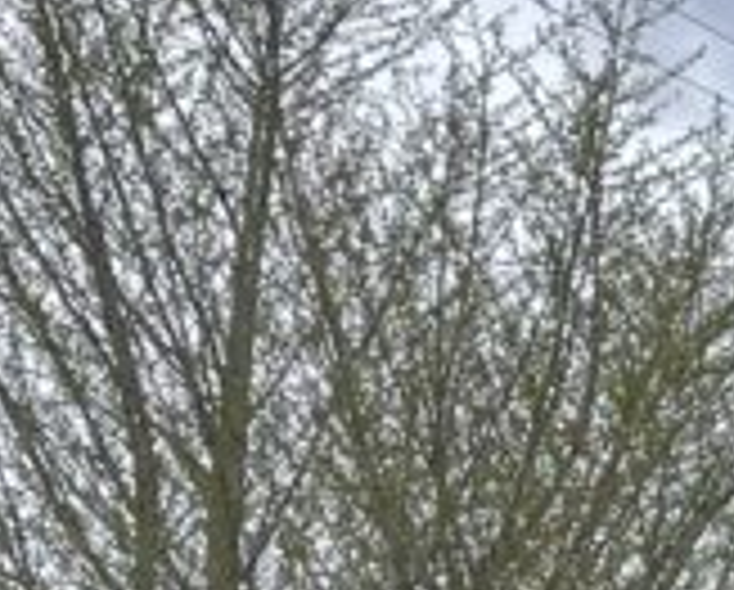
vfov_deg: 9.1
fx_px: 3460
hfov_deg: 9.7
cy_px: 1194
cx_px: 2125
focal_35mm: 159
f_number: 1.6
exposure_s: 1/3731
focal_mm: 4.2
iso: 32
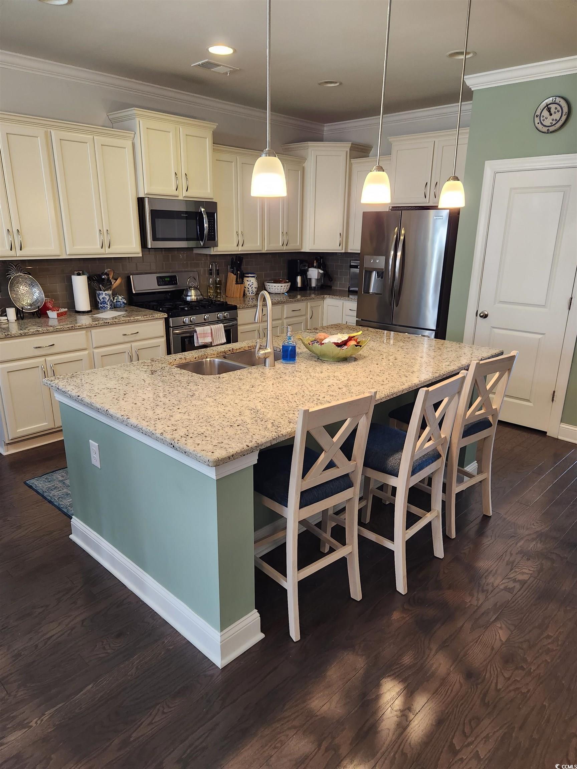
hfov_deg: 58.9
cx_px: 288
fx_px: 511
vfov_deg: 73.9
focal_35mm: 23
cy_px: 384
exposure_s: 1/120
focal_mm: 5.4
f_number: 1.8
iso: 320
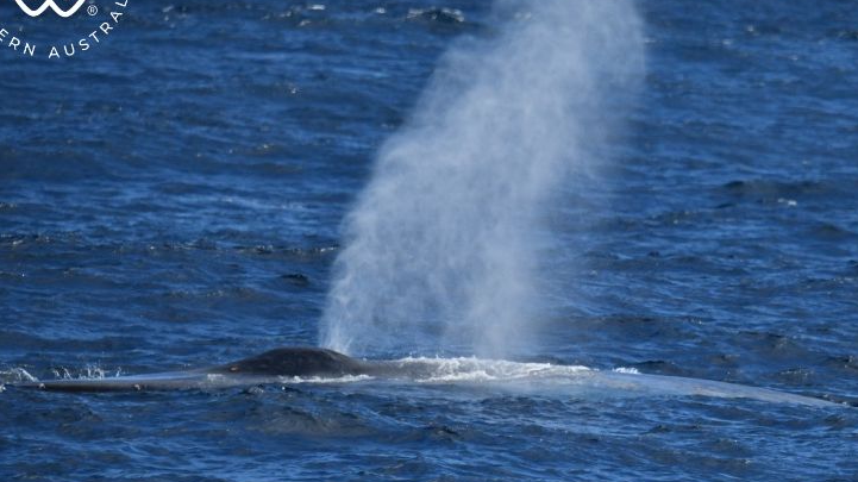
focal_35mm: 488
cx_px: 436
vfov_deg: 2.5
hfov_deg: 4.4
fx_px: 11099
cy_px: 205
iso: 1100
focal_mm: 420
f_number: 6
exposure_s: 1/8000
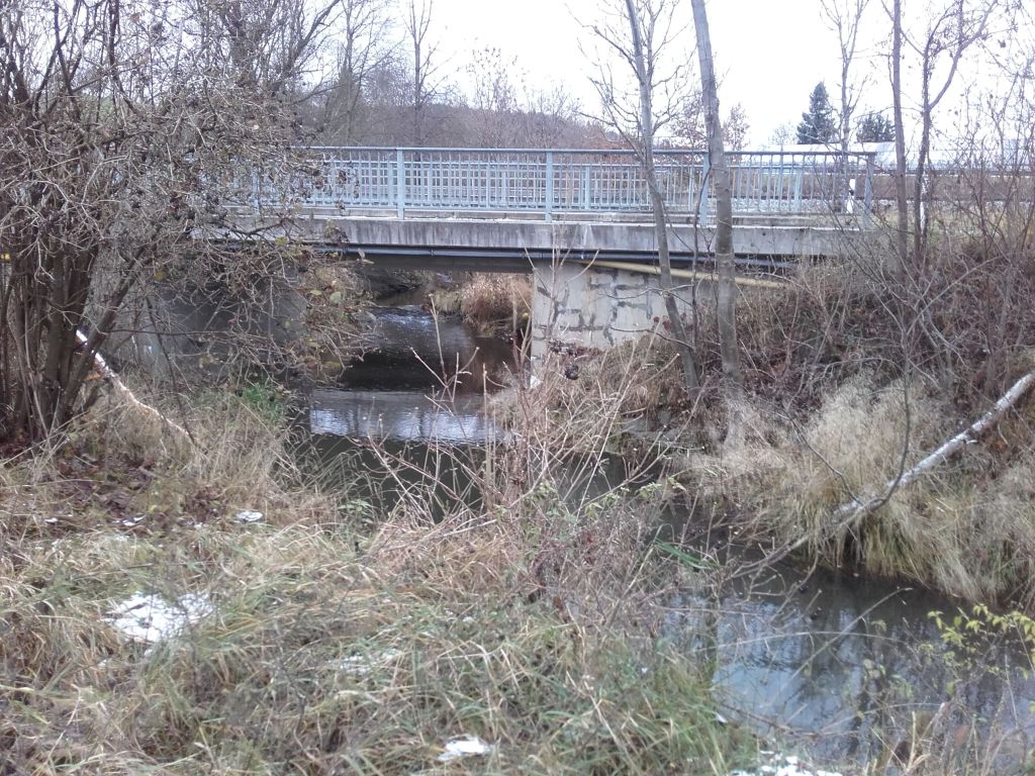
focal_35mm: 31
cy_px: 388
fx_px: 927
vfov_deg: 45.4
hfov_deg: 58.4
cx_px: 518
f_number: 2.2
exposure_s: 1/33
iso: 70
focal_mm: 3.31
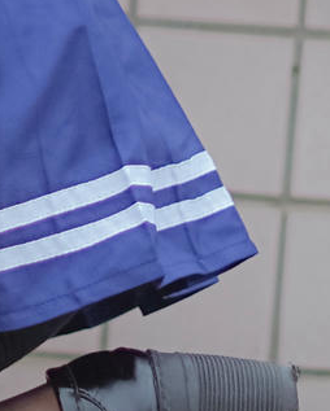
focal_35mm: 444
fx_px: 5415
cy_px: -411
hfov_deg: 3.4
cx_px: -738
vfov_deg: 4.3
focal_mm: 50
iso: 100
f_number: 1.8
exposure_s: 1/800
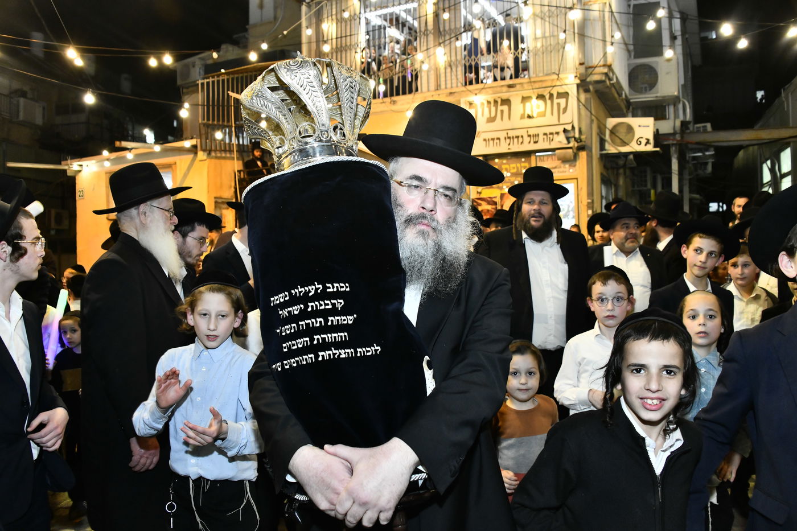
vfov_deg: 46.4
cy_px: 266
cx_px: 398
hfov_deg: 65.5
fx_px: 620
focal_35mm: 28
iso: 2000
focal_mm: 28
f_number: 5.6
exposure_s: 1/125
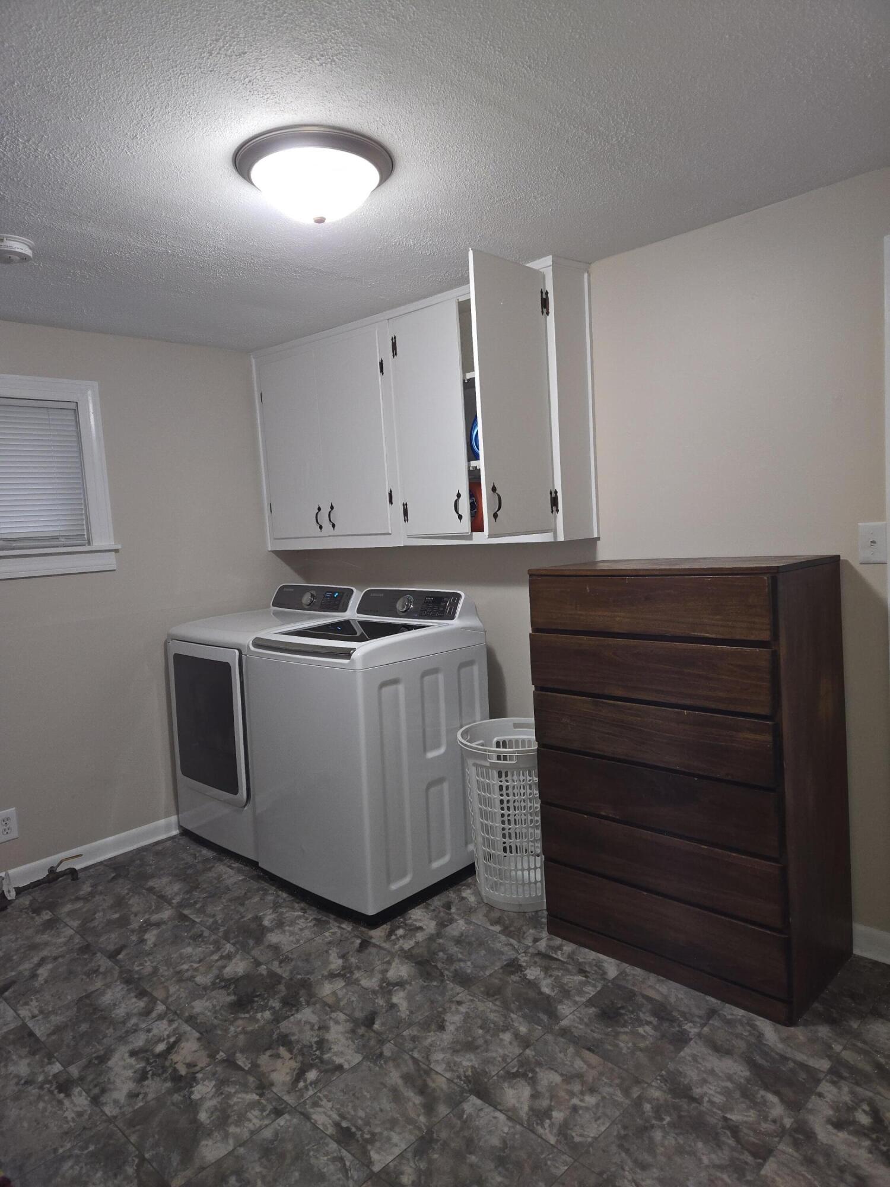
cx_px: 445
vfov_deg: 73.9
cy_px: 594
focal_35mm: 23
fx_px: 788
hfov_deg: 58.9
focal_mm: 5.4
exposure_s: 1/40
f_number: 1.8
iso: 100
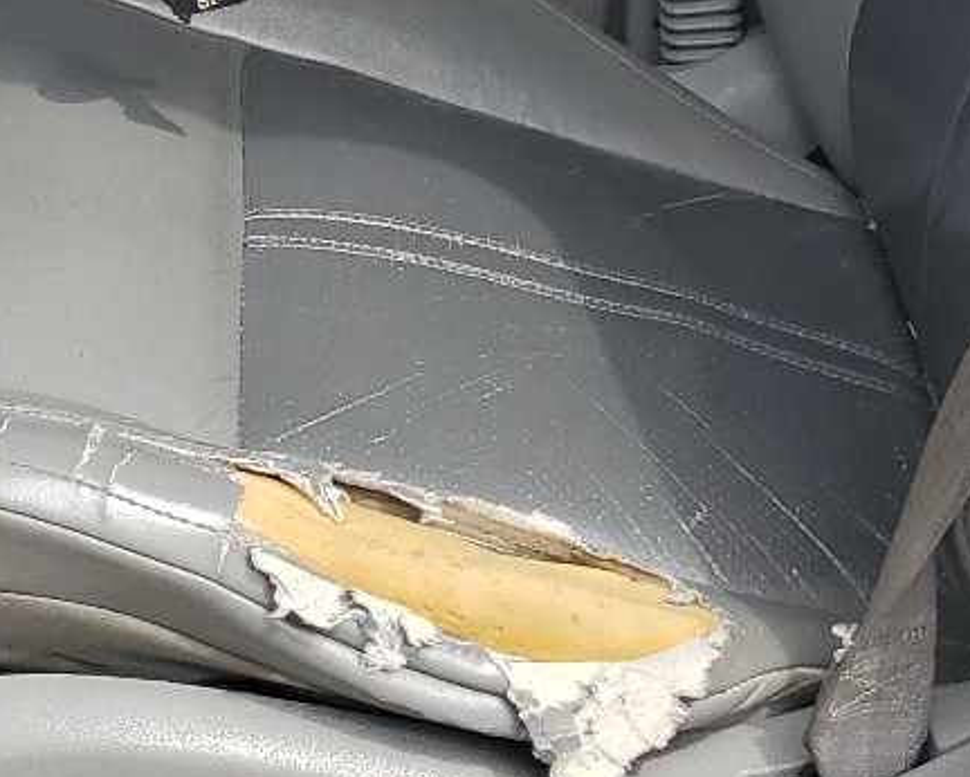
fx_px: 2700
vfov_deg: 15.5
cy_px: -254
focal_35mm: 94
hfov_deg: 20.1
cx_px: 155
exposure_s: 1/833
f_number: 1.5
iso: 50
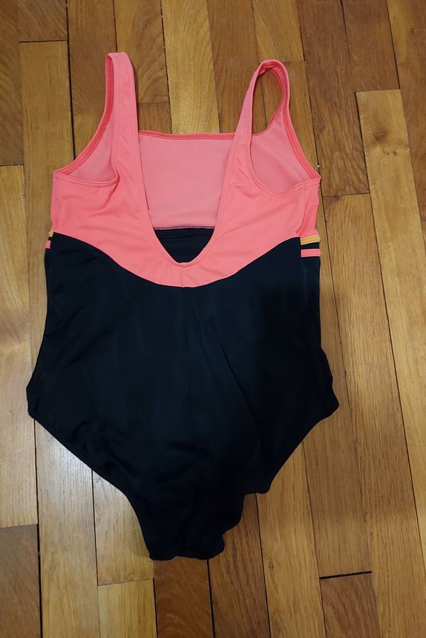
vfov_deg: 63.6
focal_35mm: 29
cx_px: 229
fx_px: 515
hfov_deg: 44.9
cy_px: 297
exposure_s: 1/24
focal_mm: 4.6
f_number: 1.8
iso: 800
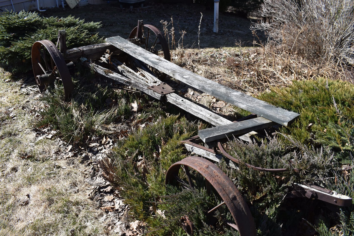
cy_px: 118
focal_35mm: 30
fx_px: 295
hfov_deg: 61.9
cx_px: 177
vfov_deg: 43.7
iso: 140
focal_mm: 20
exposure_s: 1/250
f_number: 8
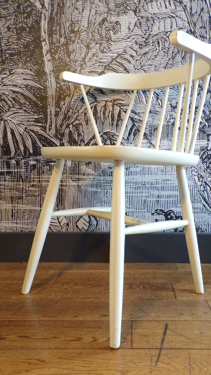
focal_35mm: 31
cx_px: 130
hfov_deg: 37.6
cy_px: 186
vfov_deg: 62.6
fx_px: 308
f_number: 3.1
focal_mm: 5
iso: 216
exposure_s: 1/17
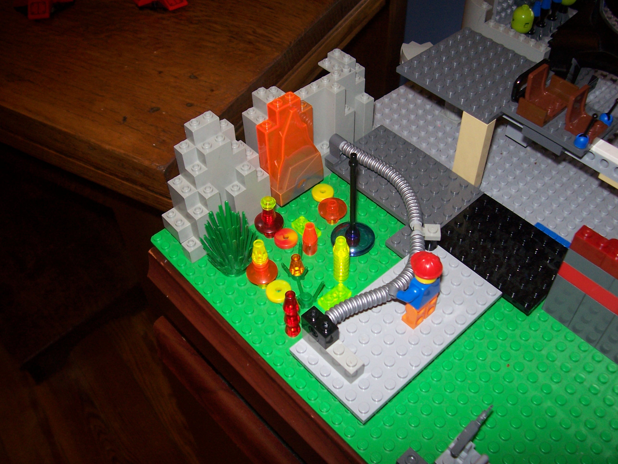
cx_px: 309
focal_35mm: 34
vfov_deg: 41.8
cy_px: 232
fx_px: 607
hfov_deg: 54.0
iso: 125
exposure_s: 1/60
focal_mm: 5.6
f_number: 2.7
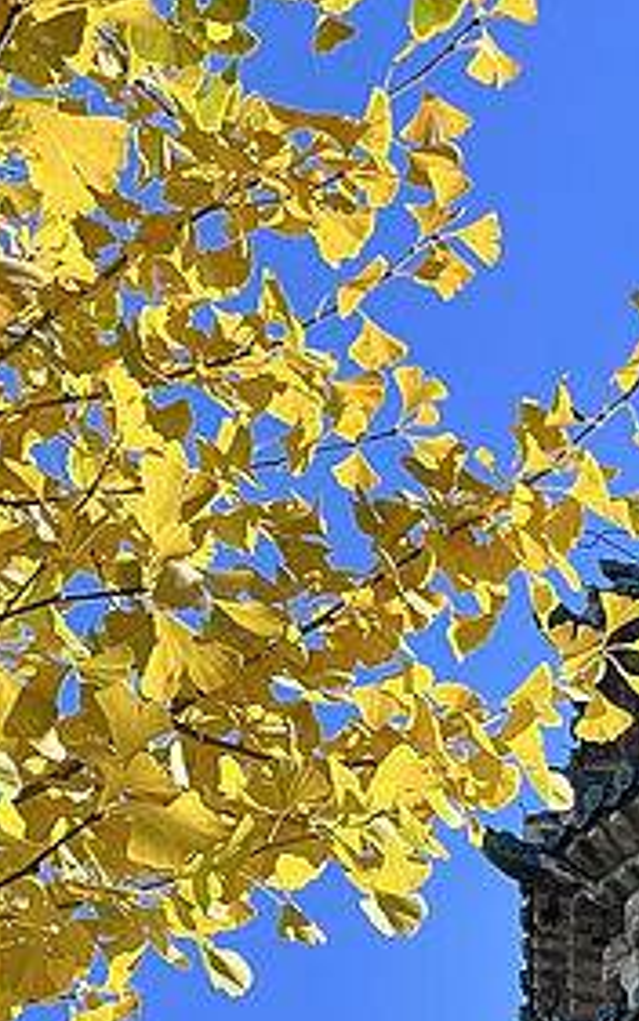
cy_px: 948
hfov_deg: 5.6
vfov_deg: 9.0
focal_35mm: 232
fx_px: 6454
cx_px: 988
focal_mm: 9
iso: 32
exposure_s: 1/391
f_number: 2.8
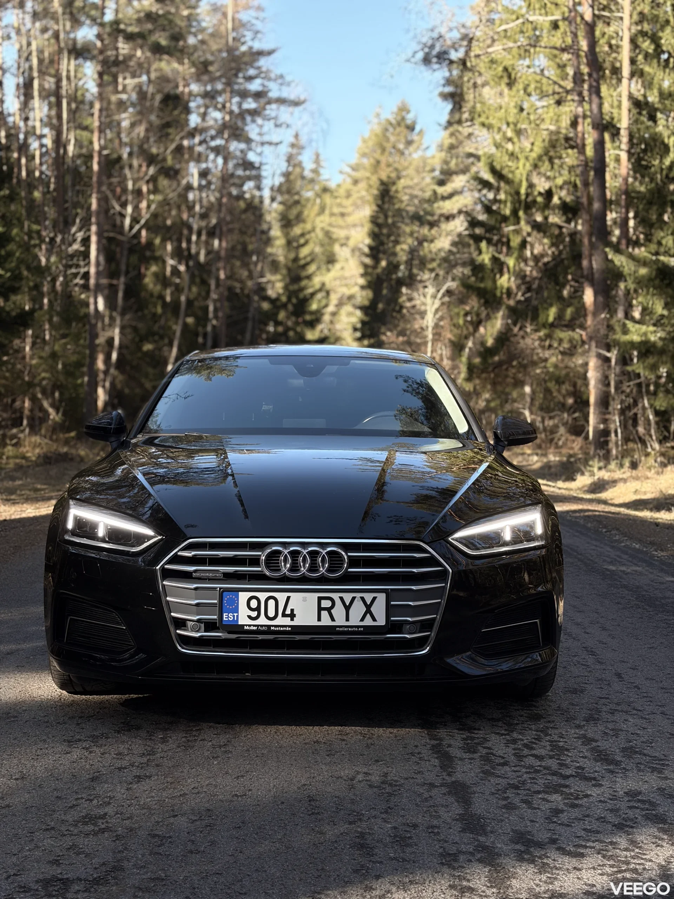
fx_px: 1350
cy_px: 450
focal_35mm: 52
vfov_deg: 36.8
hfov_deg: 28.0
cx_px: 337
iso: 40
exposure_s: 1/453
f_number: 1.6
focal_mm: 5.96
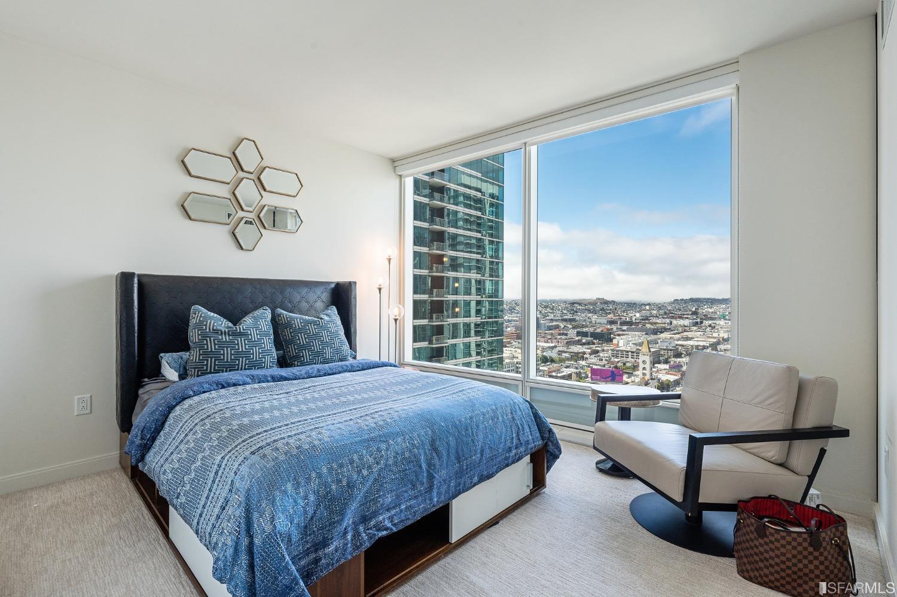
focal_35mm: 16
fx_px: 403
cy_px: 298
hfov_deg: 96.0
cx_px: 448
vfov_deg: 73.0
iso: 100
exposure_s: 1/15
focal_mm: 16.2
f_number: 11
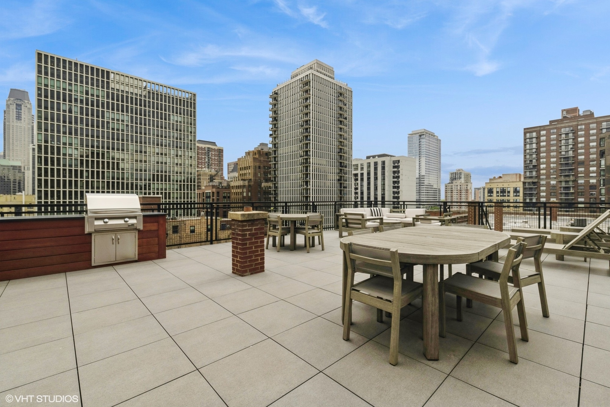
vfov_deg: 73.7
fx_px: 271
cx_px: 305
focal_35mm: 16
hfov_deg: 96.7
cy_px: 204
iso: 200
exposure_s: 1/800
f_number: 8
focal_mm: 16
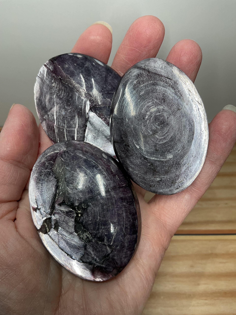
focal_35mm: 29
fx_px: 264
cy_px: 158
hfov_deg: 48.2
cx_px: 118
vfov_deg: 61.7
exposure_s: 1/100
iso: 50
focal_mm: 3
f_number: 1.8
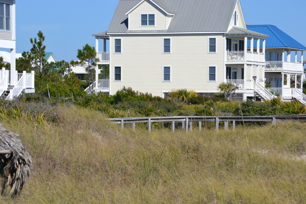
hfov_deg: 13.7
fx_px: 1275
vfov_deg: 9.1
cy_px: 102
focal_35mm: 150
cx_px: 153
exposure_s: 1/320
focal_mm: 100
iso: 100
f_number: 9
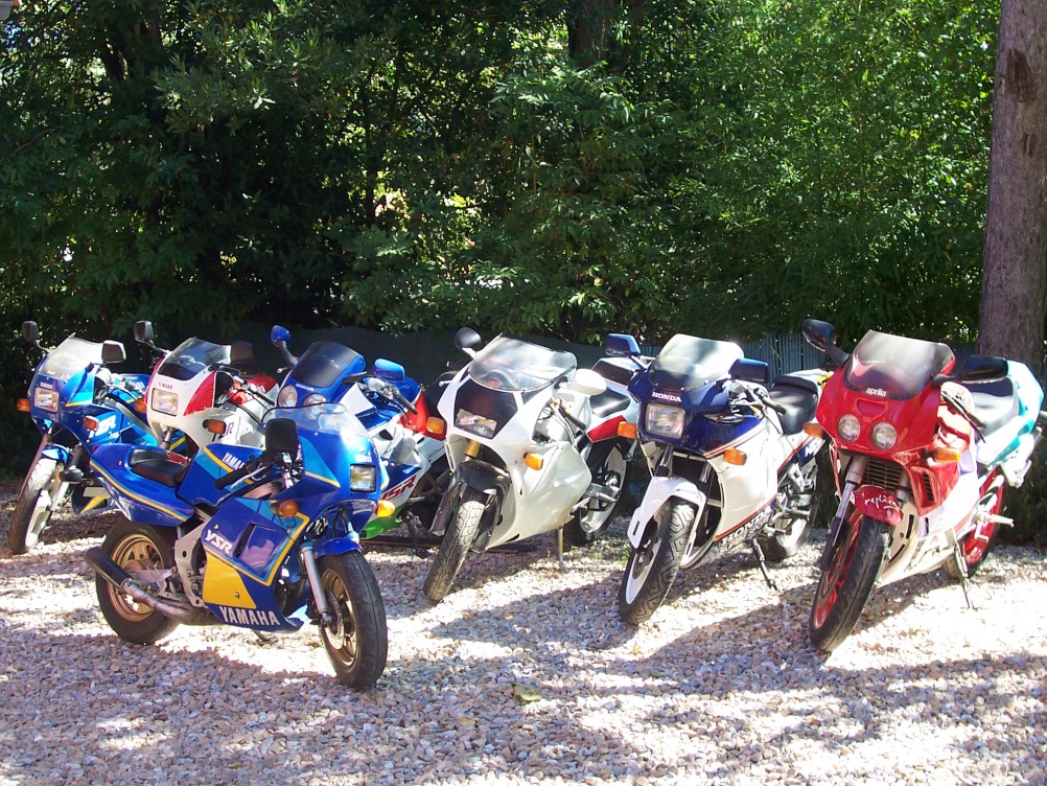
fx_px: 1422
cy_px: 397
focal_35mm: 47
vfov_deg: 30.9
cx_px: 515
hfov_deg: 40.4
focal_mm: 7
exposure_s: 1/125
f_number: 3
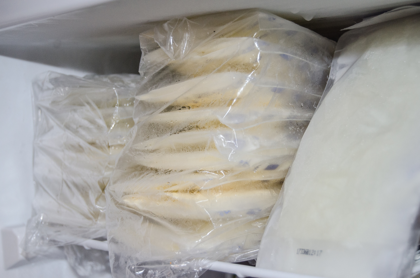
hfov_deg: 32.0
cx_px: 210
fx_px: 734
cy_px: 139
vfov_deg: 21.5
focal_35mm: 63
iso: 800
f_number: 5
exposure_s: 1/60
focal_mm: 42
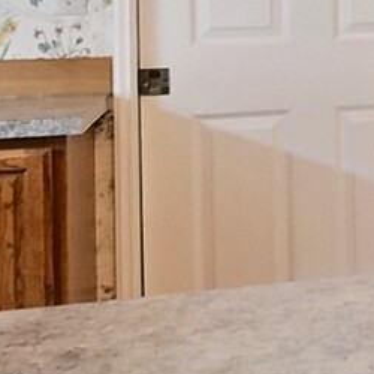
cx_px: 1107
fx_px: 1308
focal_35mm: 107
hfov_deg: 11.0
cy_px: -42
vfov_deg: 15.8
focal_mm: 14
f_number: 8
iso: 400
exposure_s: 1/2
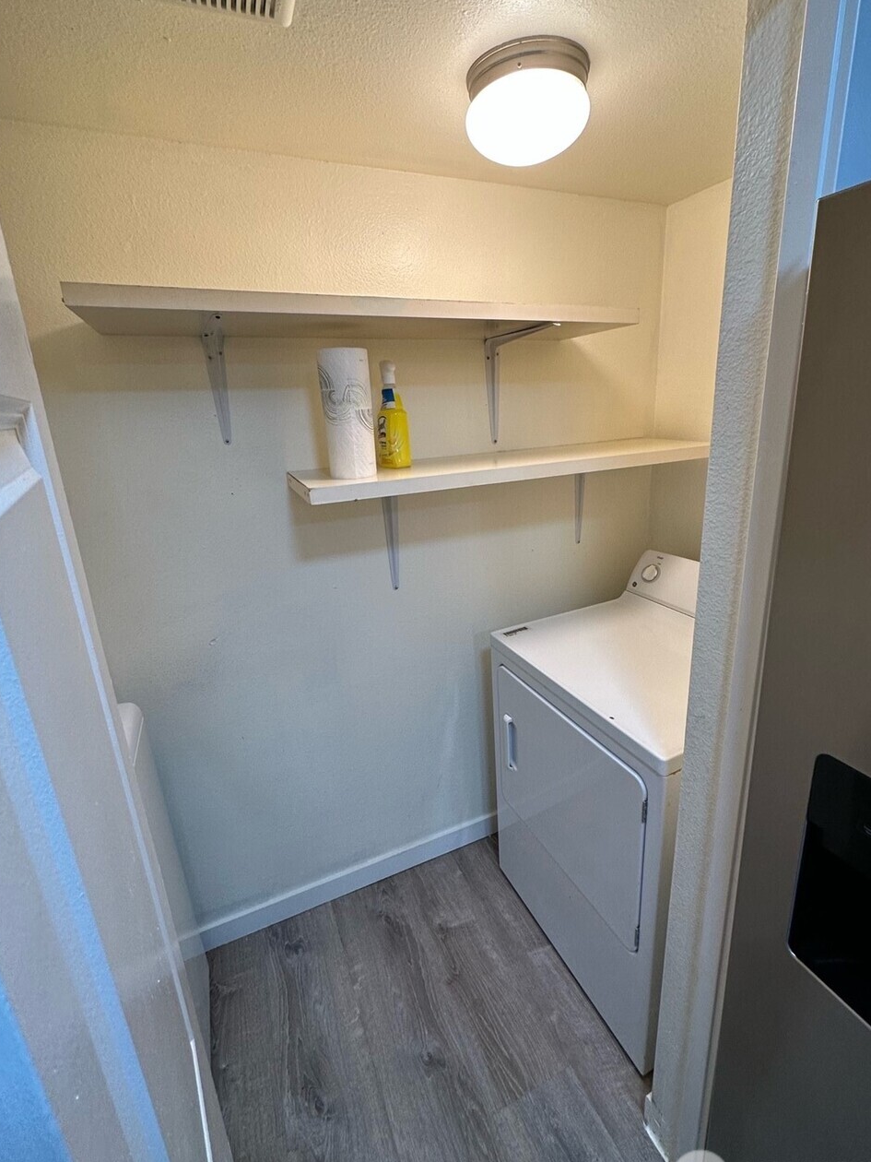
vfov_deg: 94.5
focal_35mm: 16
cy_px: 559
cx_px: 454
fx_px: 537
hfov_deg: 78.1
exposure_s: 1/120
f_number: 2.2
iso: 100
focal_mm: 2.22
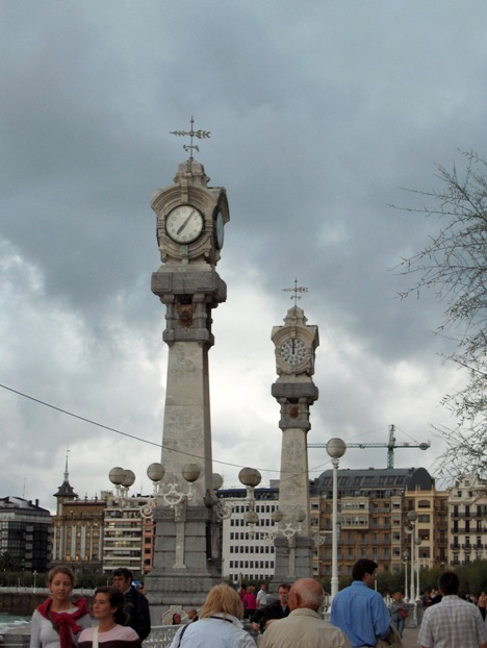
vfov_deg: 22.7
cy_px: 324
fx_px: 1610
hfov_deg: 17.2
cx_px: 244
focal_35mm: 86
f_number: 3.9
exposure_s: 1/96.1
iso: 115
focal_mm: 17.5
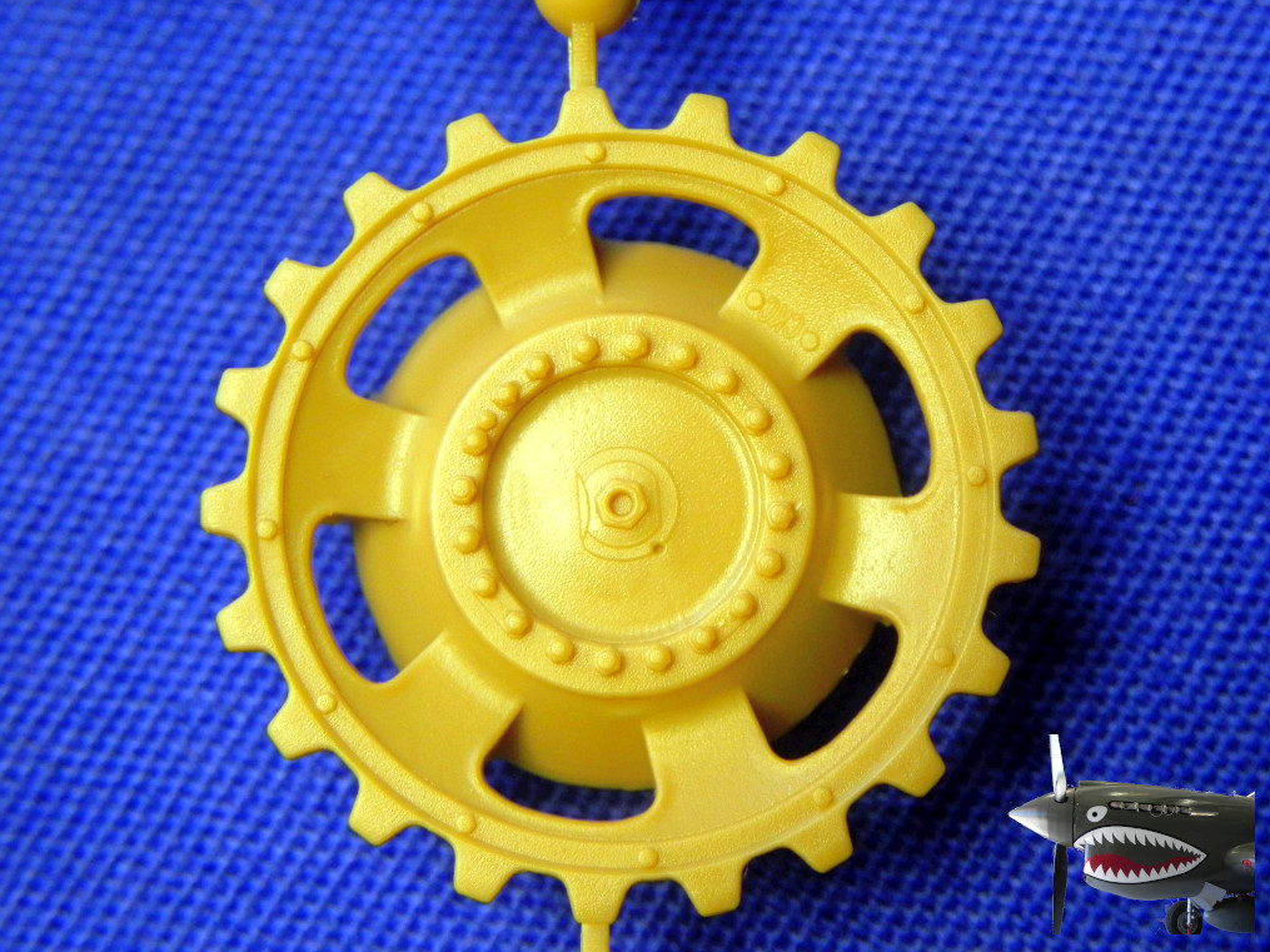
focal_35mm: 118
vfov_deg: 12.6
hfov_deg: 16.7
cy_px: 479
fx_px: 4329
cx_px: 639
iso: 394
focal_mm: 20.8
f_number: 4
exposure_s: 1/30
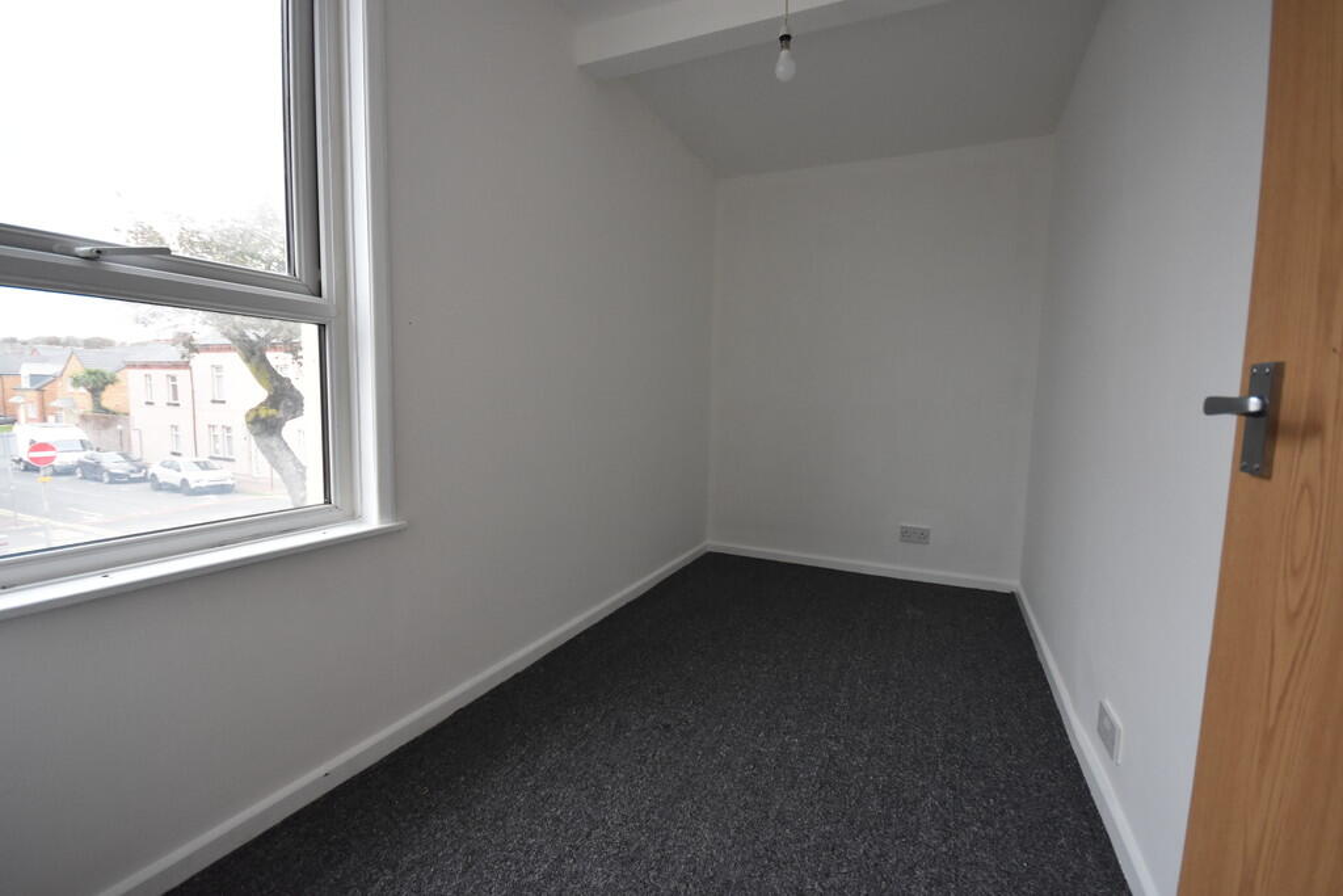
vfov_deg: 77.3
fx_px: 560
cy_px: 448
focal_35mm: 15
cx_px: 672
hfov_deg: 100.4
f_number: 5.6
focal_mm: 10
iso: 800
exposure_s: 1/125
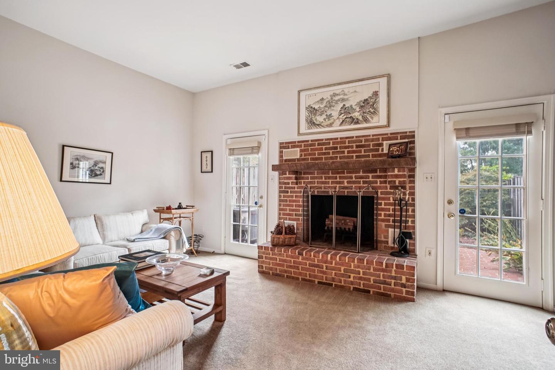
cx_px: 278
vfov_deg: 72.1
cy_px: 185
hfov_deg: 95.0
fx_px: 254
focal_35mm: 16
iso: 500
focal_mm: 11
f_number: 8
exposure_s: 1/15
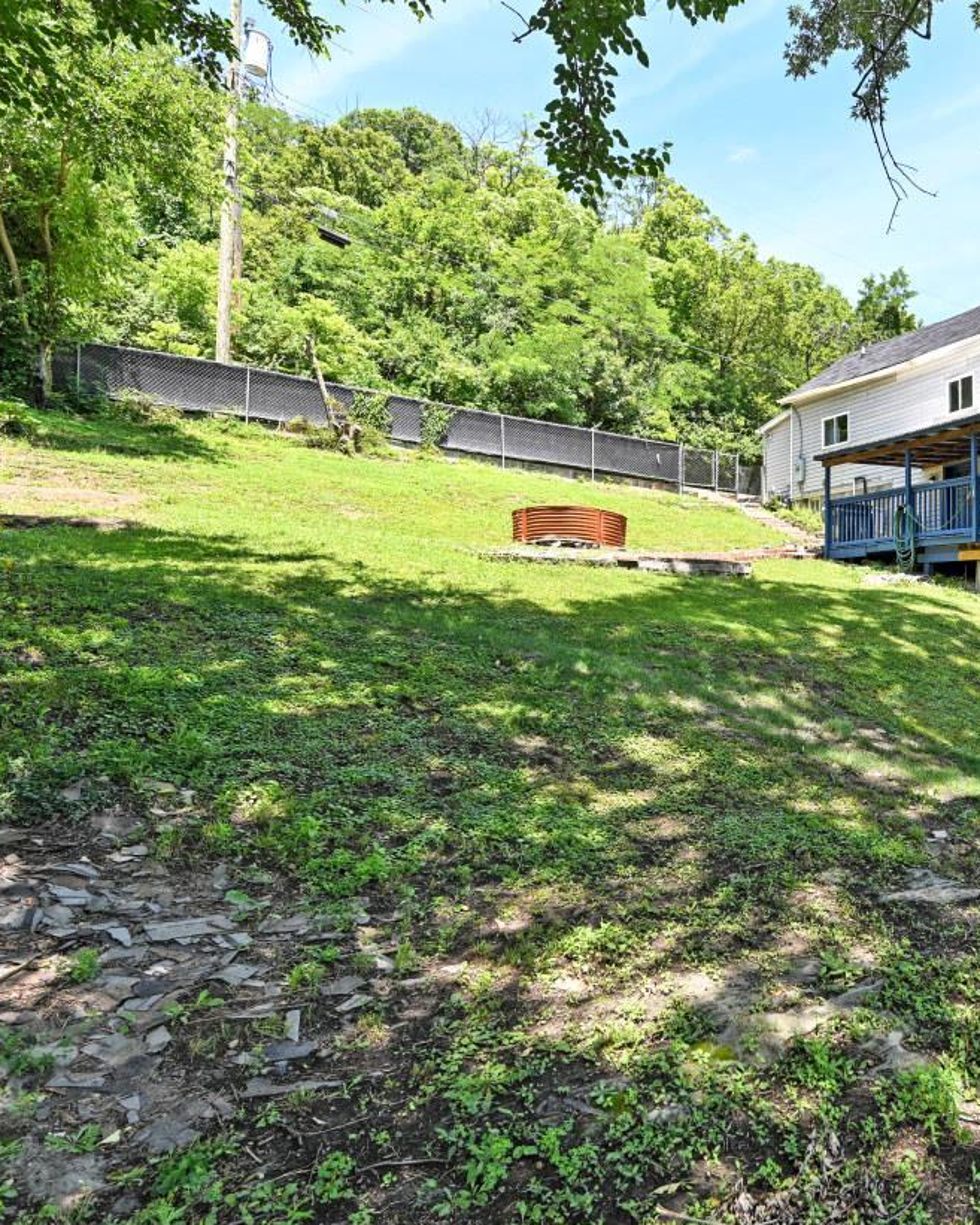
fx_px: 870
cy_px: 615
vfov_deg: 70.3
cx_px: 841
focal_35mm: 24
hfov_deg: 53.1
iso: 180
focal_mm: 14
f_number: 5.6
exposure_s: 1/250
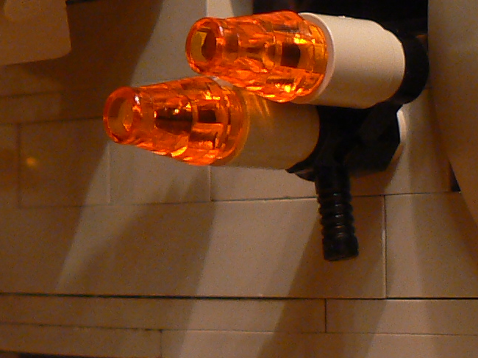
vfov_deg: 9.5
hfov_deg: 12.4
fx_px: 2153
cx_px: -87
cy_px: 29
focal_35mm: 156
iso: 100
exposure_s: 1/5
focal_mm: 6
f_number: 3.2
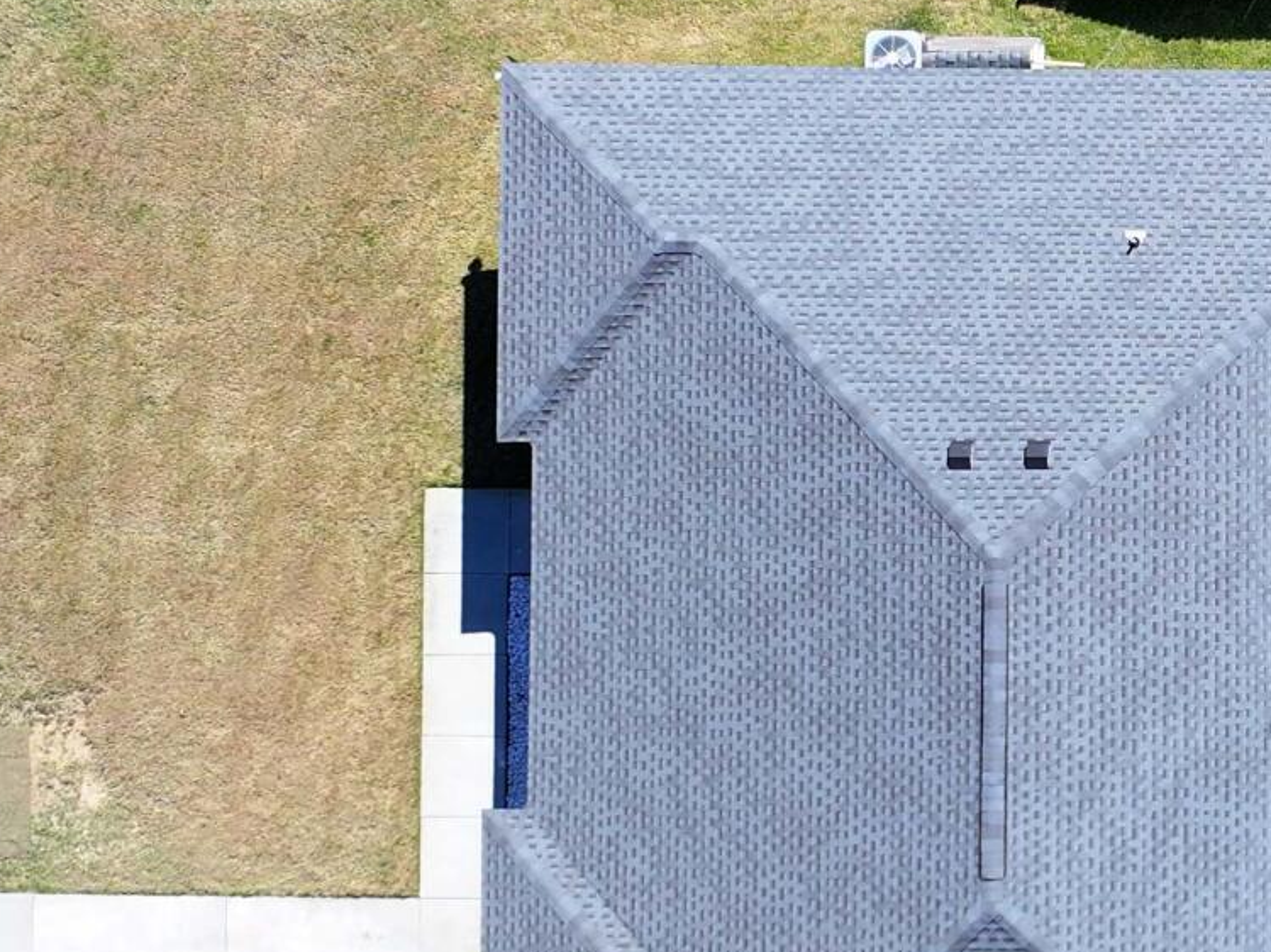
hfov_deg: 19.3
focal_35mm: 96
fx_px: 3524
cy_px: 794
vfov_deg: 15.3
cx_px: 1512
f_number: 2.8
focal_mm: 12.29
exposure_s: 1/1250
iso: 140
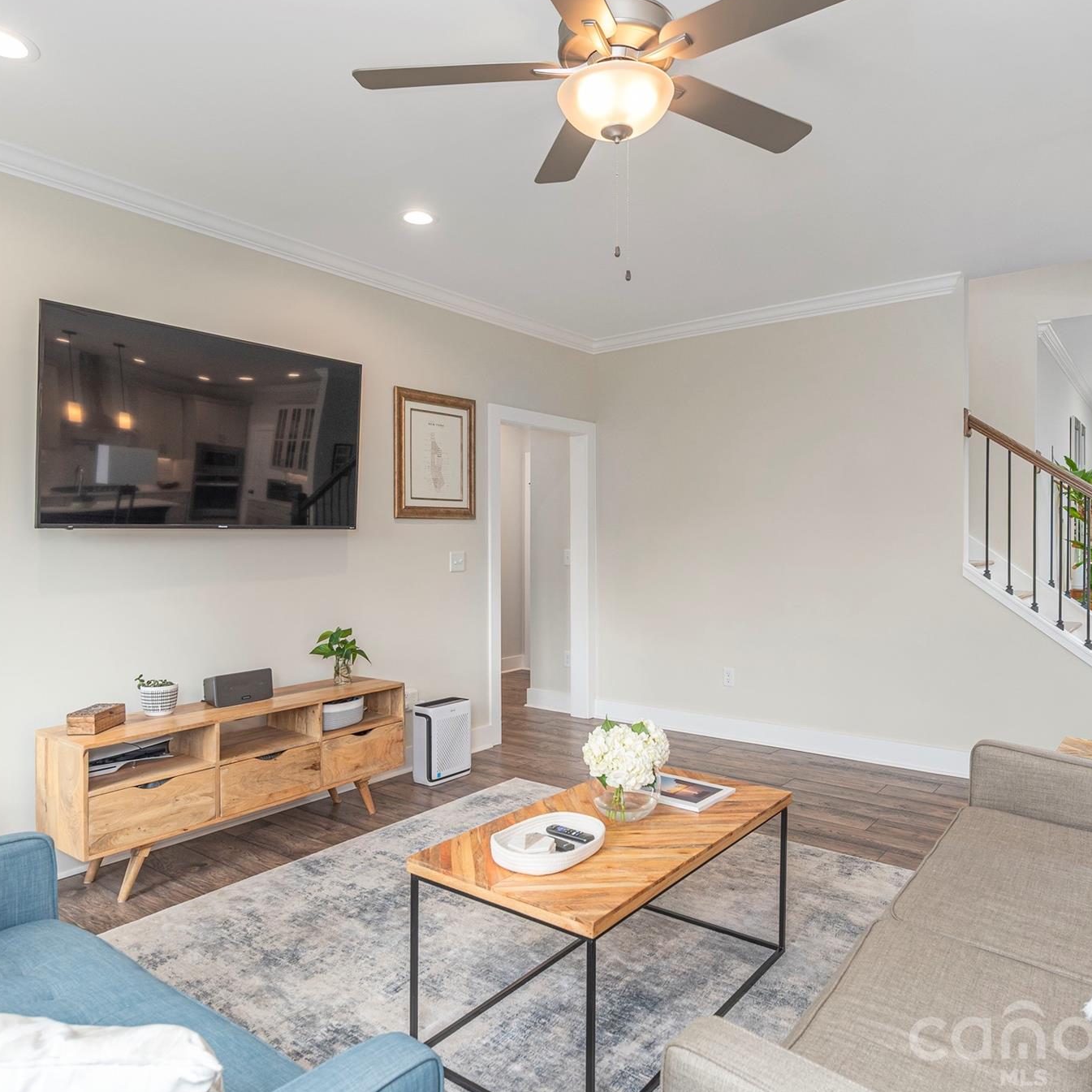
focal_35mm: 22
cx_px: 567
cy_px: 546
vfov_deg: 69.6
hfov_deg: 69.6
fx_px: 785
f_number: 7.1
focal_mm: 17
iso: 320
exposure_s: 1/40
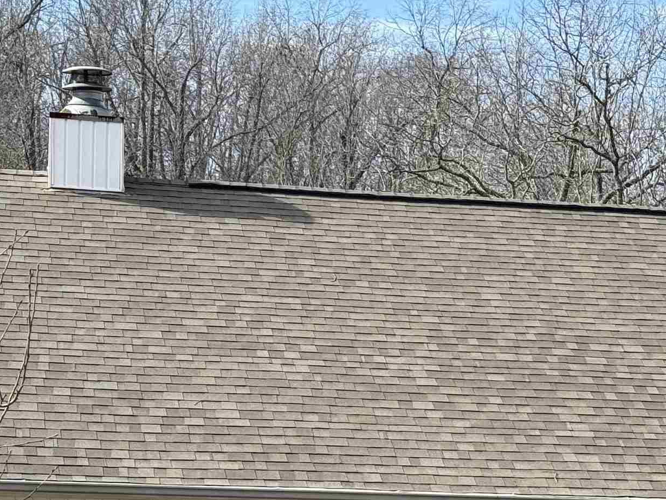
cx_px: 527
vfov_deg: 12.1
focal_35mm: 120
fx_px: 2309
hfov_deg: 16.3
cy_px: 564
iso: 64
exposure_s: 1/2033
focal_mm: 6.76
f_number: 1.78
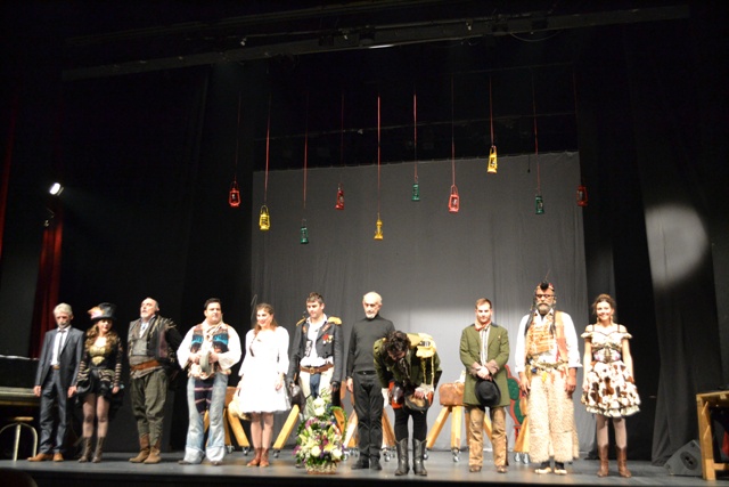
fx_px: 729
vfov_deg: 36.9
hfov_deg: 53.1
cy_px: 244
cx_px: 364
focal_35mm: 36
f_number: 5
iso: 3200
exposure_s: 1/100
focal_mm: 24
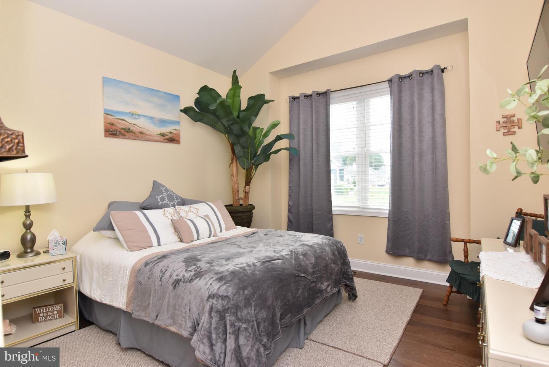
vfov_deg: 67.5
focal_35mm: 18
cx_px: 274
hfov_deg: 90.0
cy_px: 184
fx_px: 275
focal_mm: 12
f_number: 8
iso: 800
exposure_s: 1/100
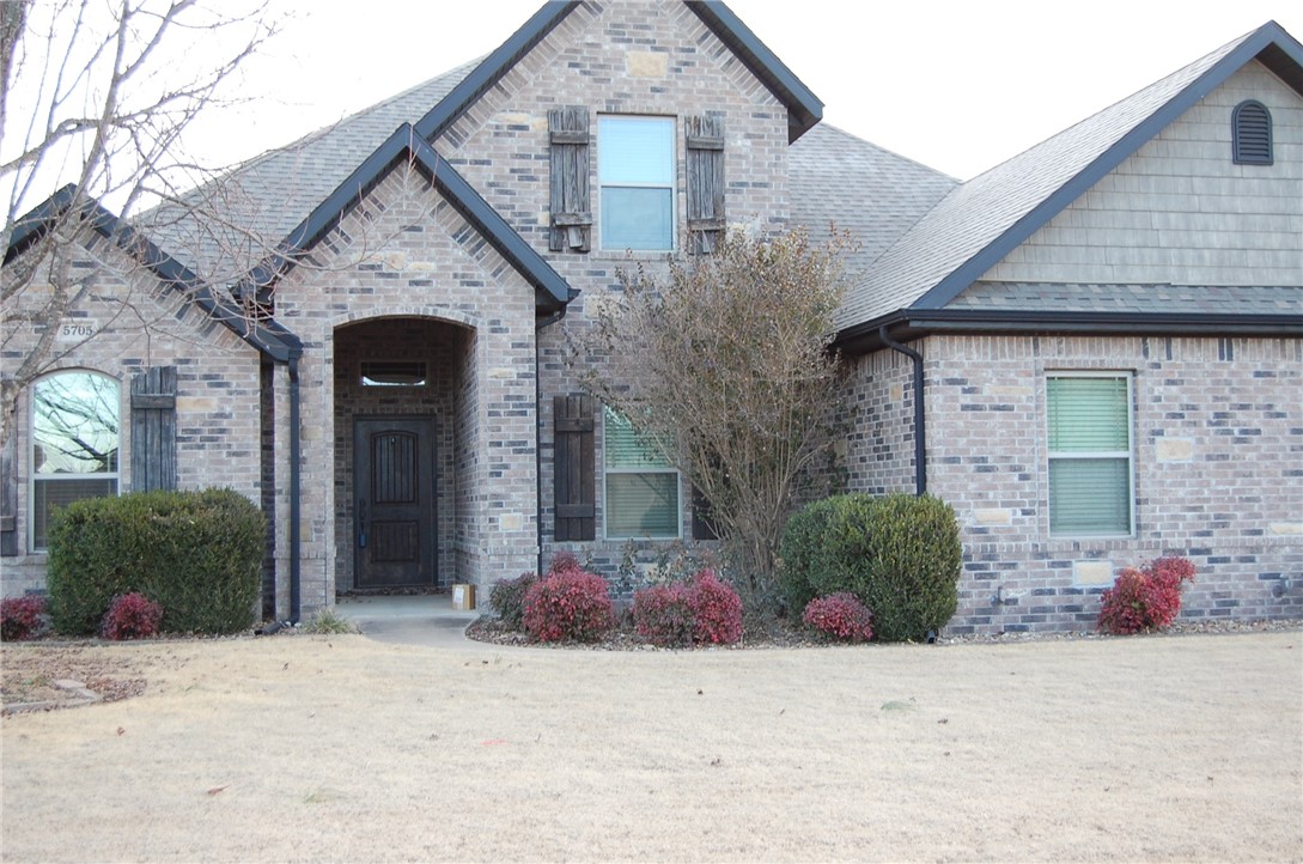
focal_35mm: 45
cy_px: 432
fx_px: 1626
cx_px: 652
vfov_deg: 29.8
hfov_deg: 43.7
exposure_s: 1/60
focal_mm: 30
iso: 400
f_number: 5
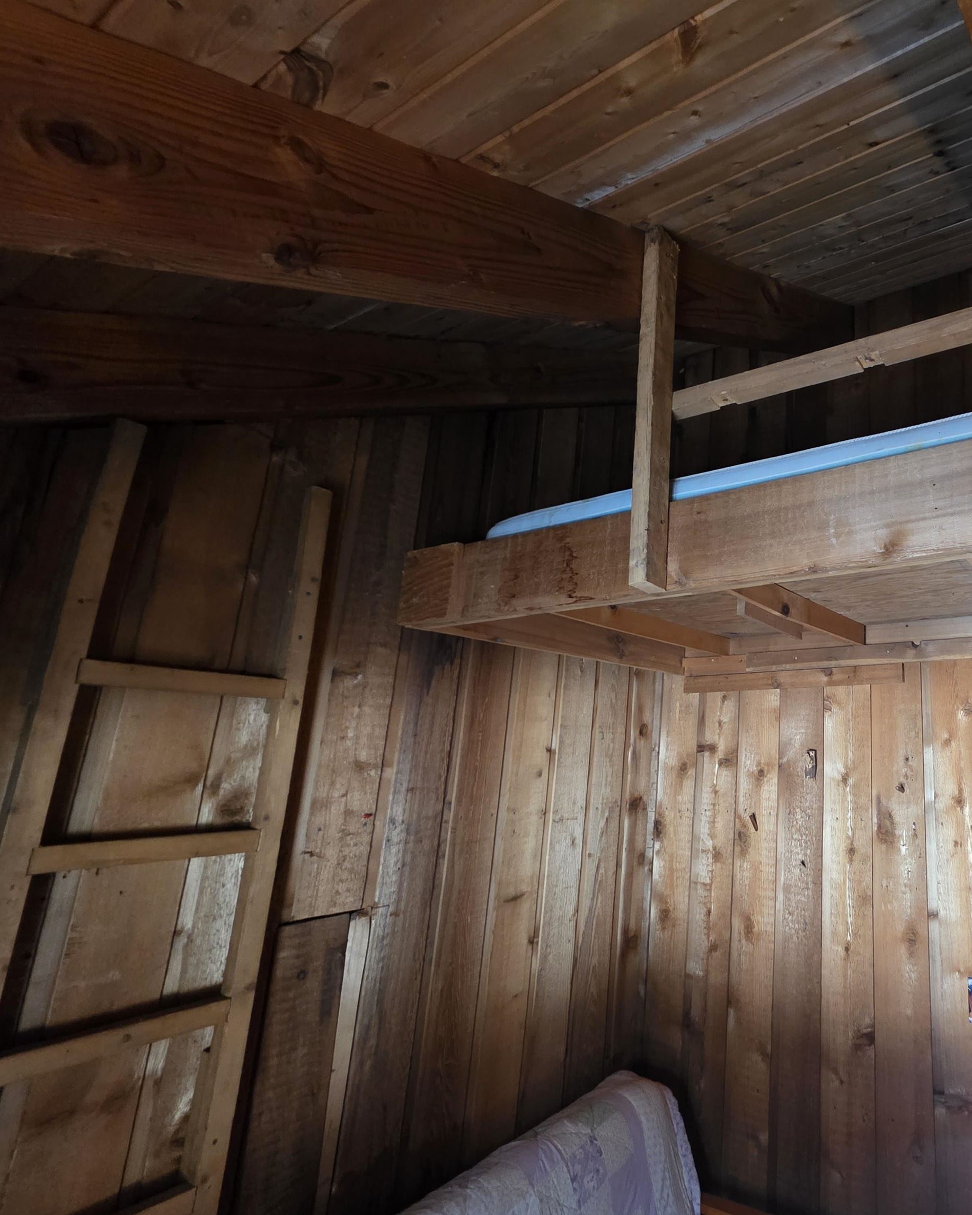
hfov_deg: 67.8
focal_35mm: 17
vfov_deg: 89.6
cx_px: 810
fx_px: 611
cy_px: 609
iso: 640
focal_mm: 2.2
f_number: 1.9
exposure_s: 1/60
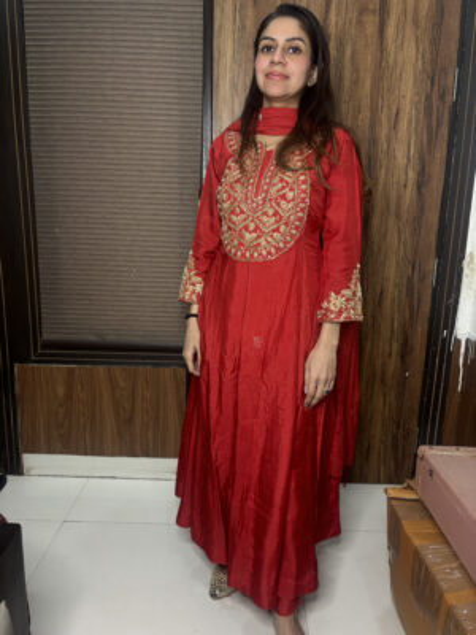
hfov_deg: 53.1
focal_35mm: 26
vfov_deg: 67.3
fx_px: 477
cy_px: 318
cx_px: 238
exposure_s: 1/50
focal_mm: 5.96
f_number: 1.6
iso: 160
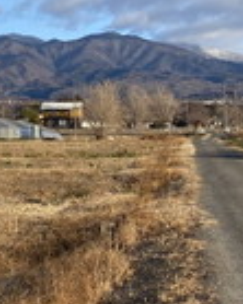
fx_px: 1053
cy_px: -42
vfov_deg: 15.9
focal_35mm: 117
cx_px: -66
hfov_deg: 12.8
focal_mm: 4.25
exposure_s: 1/2358
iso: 32
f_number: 1.8
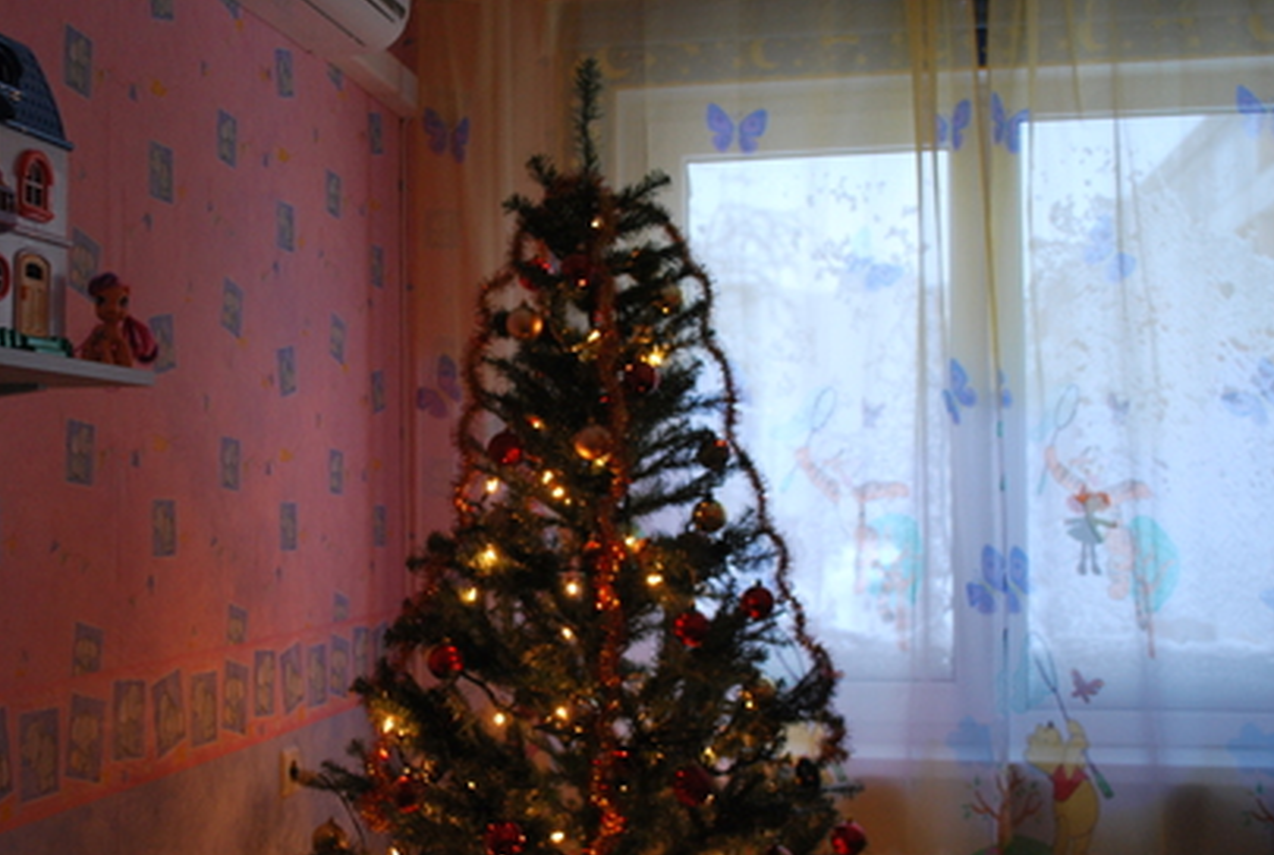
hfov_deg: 37.3
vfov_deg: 25.6
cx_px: 503
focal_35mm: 53
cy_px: 451
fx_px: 1880
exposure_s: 1/15
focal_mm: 26
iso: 400
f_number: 4.2
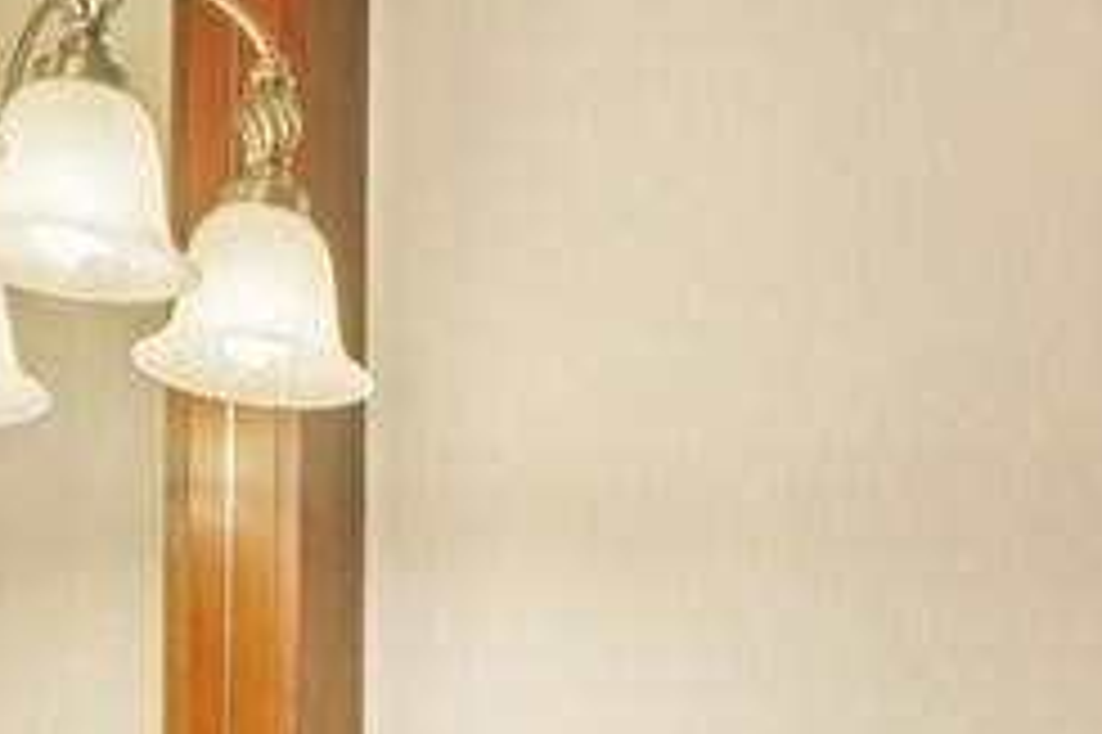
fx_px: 3395
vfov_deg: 11.3
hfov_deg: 17.2
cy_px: 1425
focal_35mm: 111
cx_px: 1464
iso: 400
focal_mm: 16
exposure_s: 1/15
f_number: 8
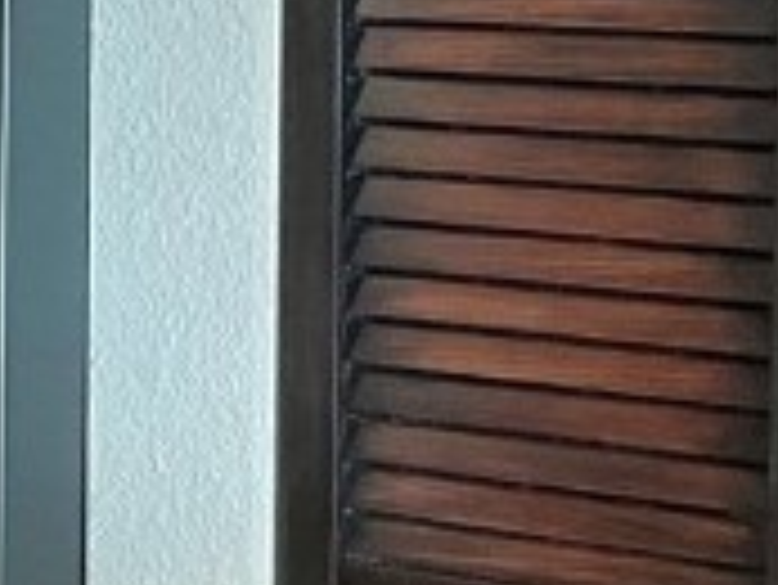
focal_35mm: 154
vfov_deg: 9.6
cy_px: 112
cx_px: -1043
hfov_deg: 11.0
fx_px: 3464
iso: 160
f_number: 1.6
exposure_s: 1/60
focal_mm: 4.2
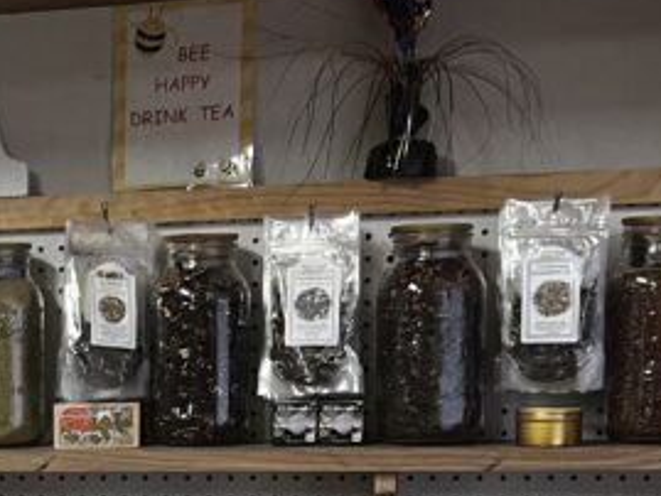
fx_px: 1891
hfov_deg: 18.6
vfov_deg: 14.6
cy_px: 552
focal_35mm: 99
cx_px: -167
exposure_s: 1/60
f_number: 1.5
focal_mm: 5.7
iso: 125
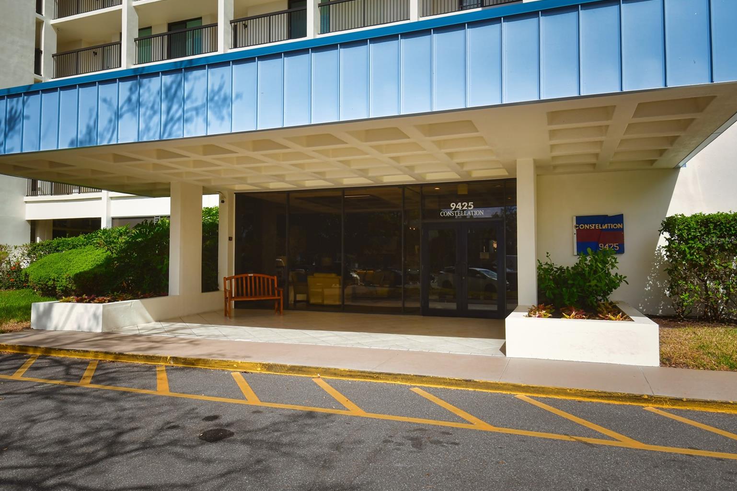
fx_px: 543
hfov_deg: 68.3
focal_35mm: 27
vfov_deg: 48.7
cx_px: 360
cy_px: 240
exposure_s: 1/250
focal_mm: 17
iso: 100
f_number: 10
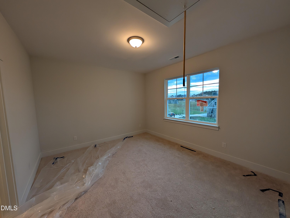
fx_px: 101
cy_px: 109
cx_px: 145
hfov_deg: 110.5
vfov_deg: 94.6
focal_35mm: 12
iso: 102
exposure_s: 1/120
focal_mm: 2.02
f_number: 1.7
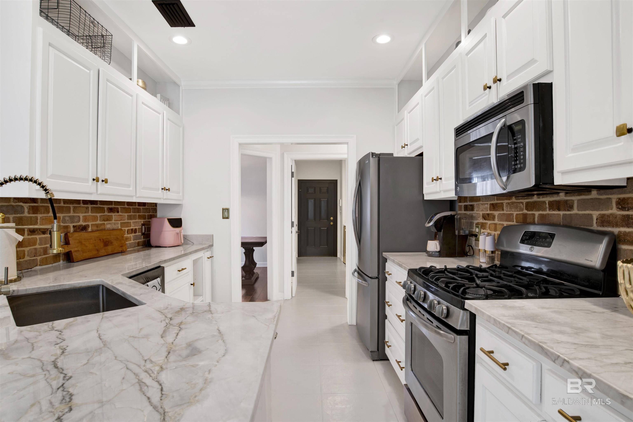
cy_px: 211
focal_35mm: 19
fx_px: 334
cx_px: 316
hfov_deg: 86.9
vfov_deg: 64.6
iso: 200
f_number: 11
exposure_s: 1/4
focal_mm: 19
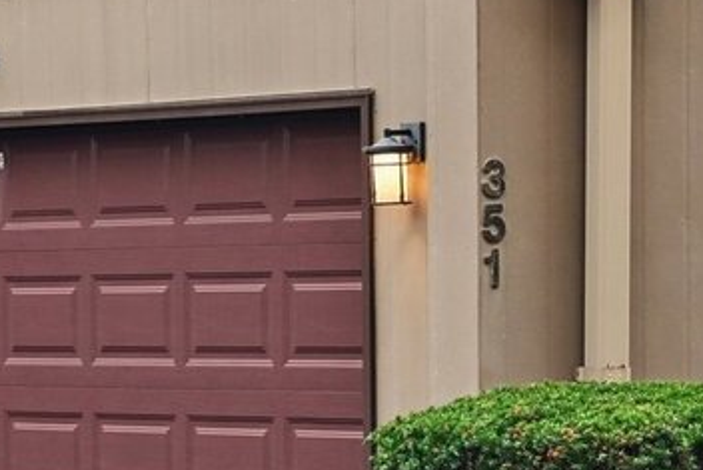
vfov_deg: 5.7
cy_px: -2
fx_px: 4669
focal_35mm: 239
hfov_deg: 8.2
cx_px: -641
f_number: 8
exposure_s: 1/8
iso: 320
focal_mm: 52
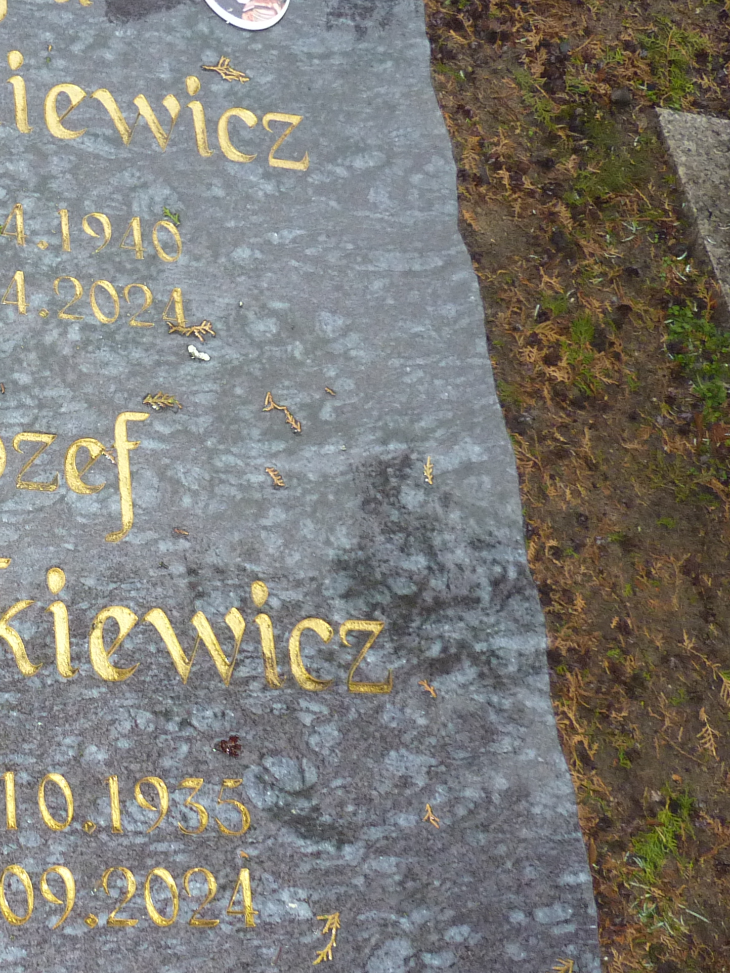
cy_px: 508
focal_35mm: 55
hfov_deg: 24.7
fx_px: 1546
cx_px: -79
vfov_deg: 34.9
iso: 200
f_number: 3.4
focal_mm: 4.7
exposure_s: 1/30
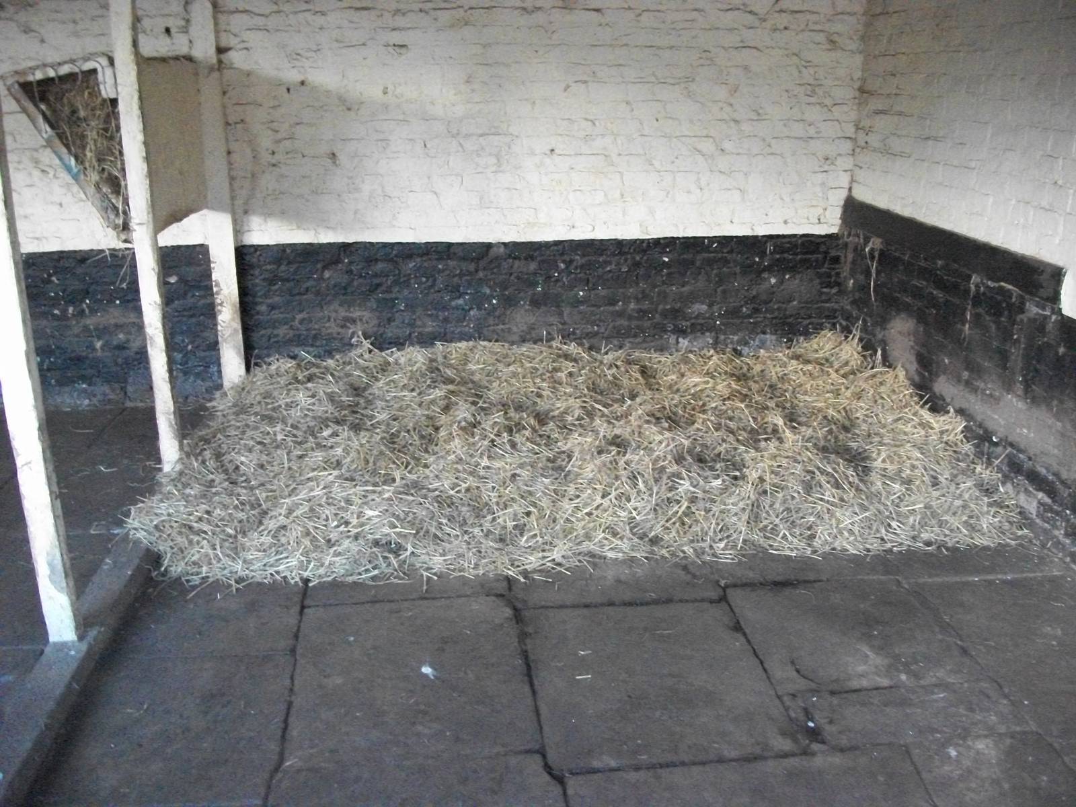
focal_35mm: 32
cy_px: 404
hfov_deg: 56.8
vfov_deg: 44.2
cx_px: 538
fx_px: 995
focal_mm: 5.7
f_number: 2.9
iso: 800
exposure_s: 1/50
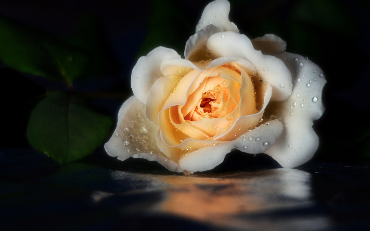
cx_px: 190
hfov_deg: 2.4
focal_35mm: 891
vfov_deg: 1.5
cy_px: 115
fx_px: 8985
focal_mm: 500
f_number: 6.3
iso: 160
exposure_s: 1/250
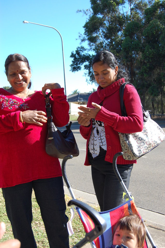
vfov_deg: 41.1
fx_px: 331
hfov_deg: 28.0
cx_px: 82
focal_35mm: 48
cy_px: 124
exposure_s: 1/200
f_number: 7.1
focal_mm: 32
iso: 200
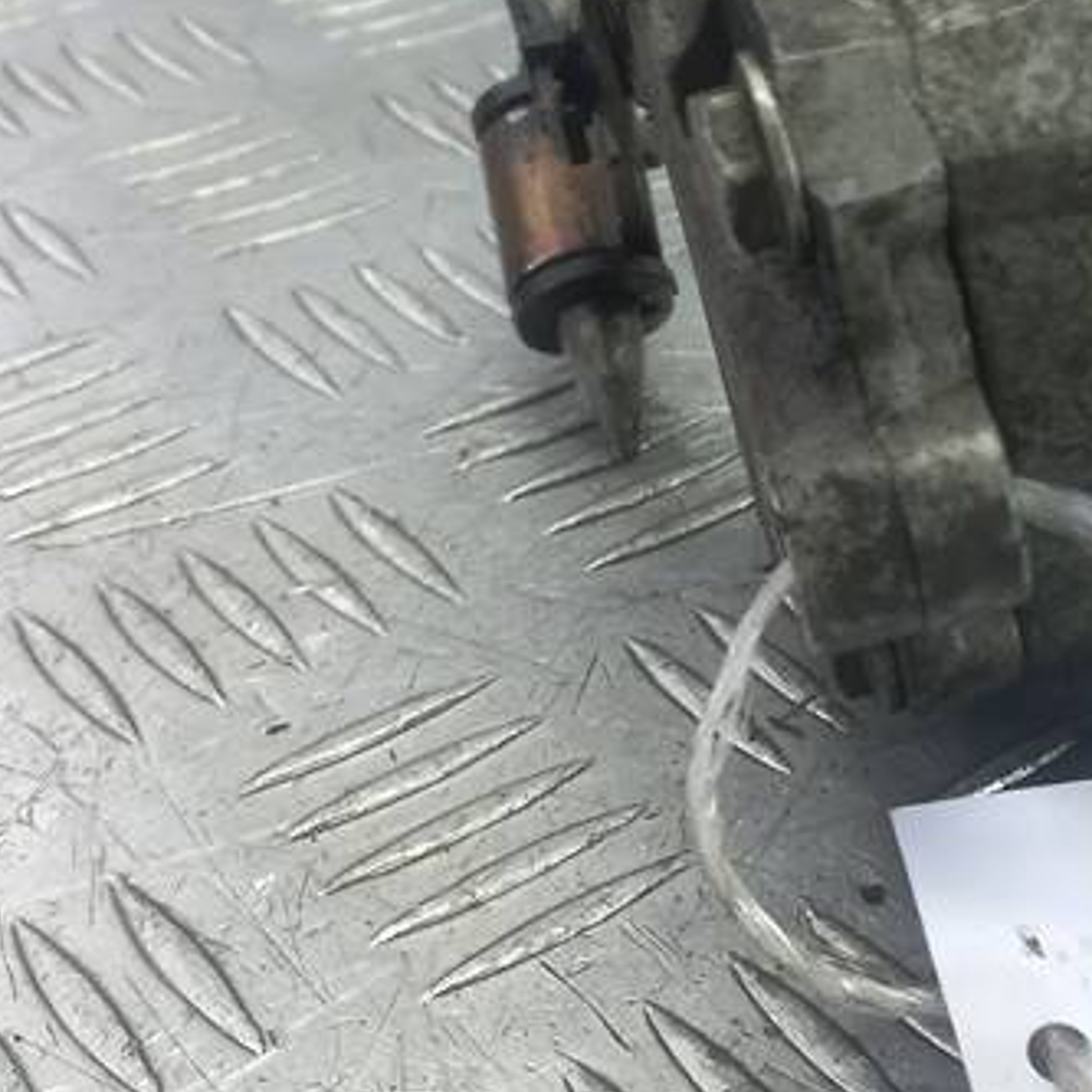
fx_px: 2427
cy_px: 321
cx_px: 1131
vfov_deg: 25.2
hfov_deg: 24.1
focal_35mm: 68
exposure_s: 1/50
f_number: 1.8
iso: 125
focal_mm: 4.6
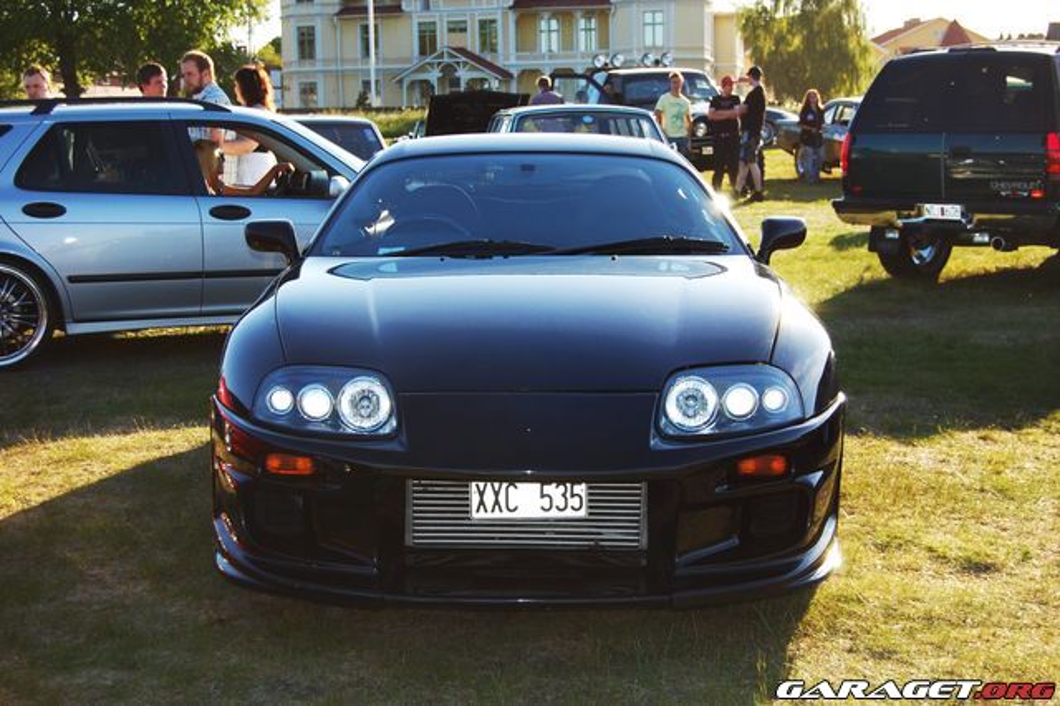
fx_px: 1677
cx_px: 530
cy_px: 353
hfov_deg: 35.1
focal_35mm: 57
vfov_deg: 23.8
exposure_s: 1/500
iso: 320
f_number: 5.6
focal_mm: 38
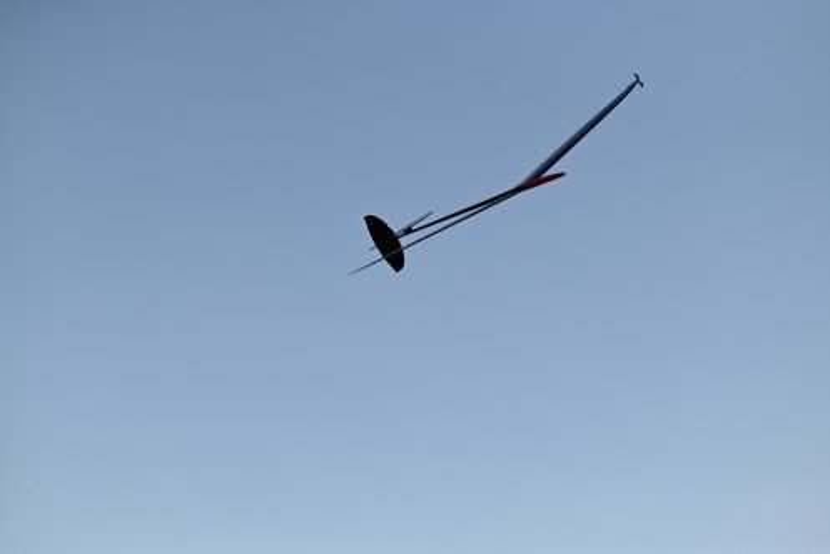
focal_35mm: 300
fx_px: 6920
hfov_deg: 6.9
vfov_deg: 4.6
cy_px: 277
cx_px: 415
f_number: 9
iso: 640
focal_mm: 300
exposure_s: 1/8000
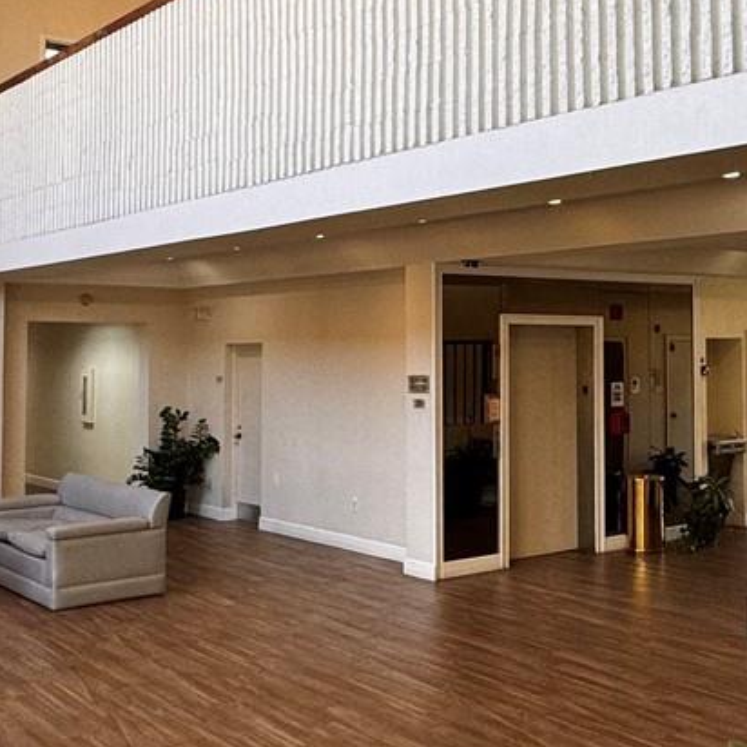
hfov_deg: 34.5
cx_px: 575
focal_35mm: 48
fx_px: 1172
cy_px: 286
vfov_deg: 35.2
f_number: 2.2
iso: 125
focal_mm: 2.22
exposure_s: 1/120
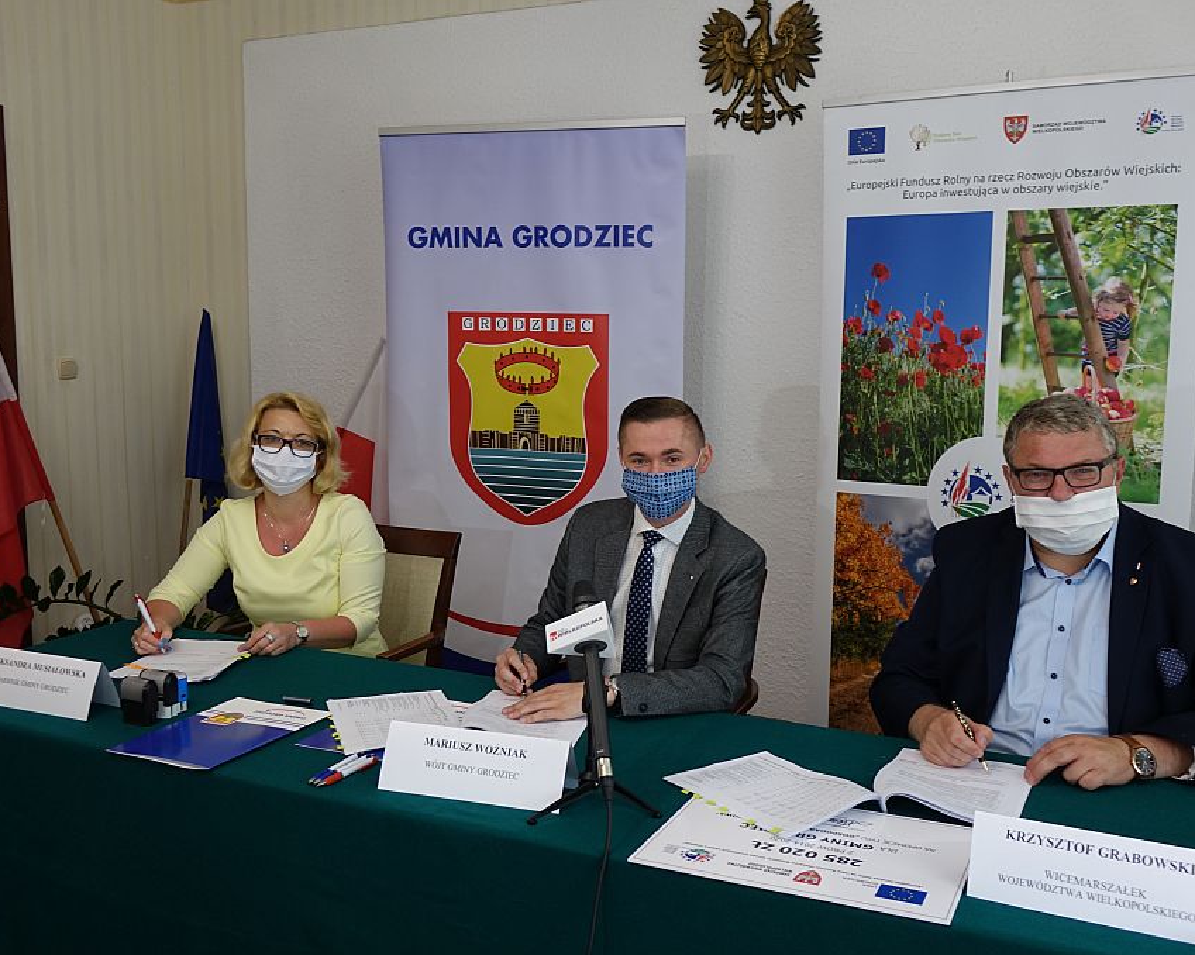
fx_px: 1202
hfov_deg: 52.8
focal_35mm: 34
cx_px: 637
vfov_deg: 43.3
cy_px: 480
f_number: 2.8
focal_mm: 10.91
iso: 250
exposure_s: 1/30
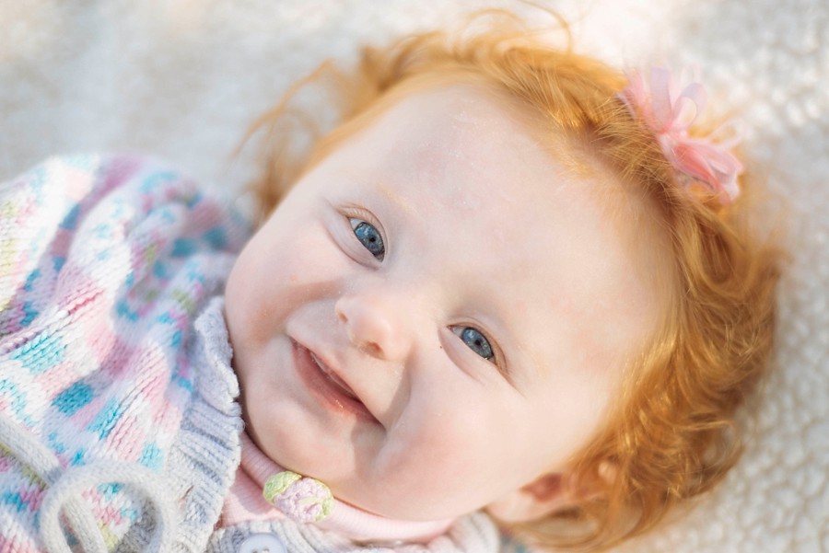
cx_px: 414
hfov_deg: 39.6
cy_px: 276
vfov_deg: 27.0
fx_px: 1152
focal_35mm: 50
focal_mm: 50
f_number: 1.8
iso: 800
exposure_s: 1/4000
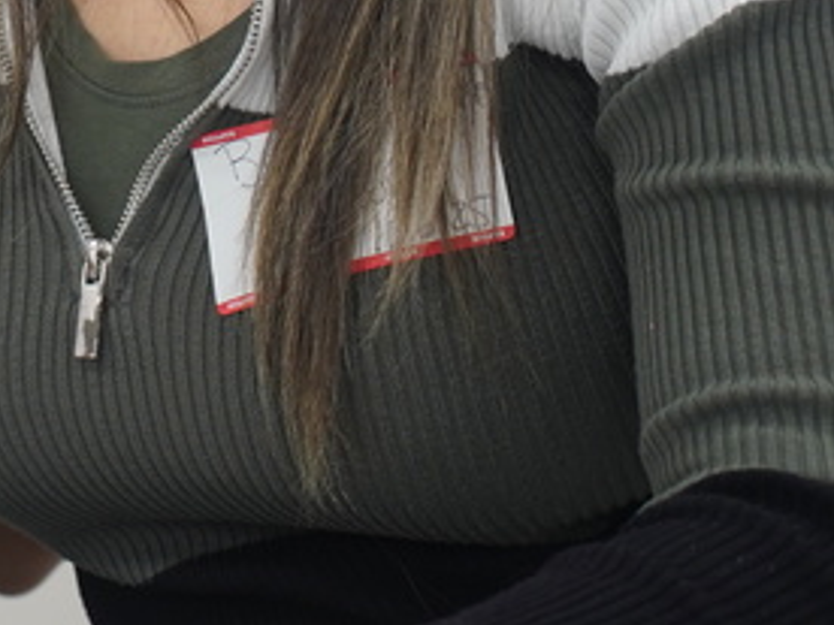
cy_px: -300
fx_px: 8673
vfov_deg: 4.1
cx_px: -375
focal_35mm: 360
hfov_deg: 5.5
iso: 800
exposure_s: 1/160
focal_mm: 101
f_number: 4
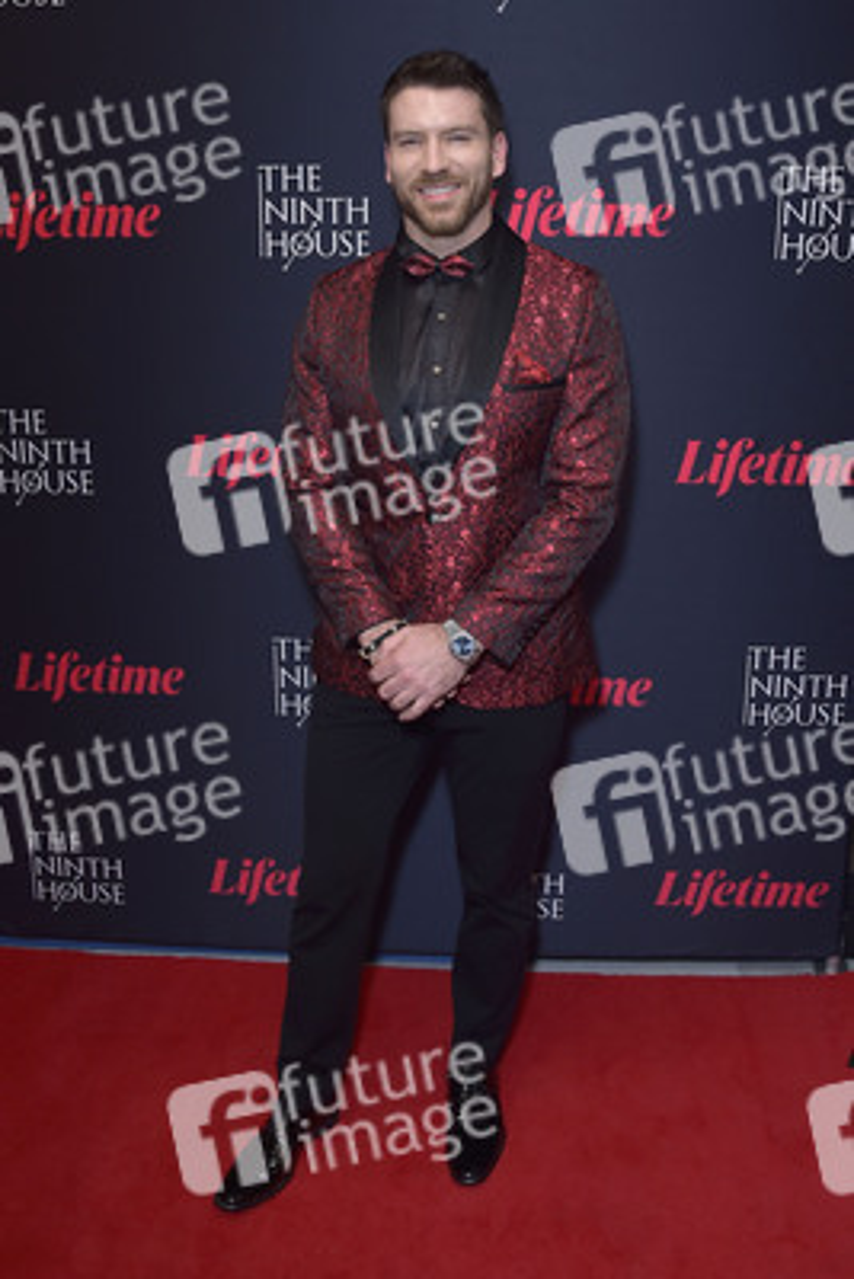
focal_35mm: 24
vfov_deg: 73.7
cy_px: 640
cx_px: 427
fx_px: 853
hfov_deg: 53.2
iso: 1000
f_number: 6.3
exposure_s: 1/250
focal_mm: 24
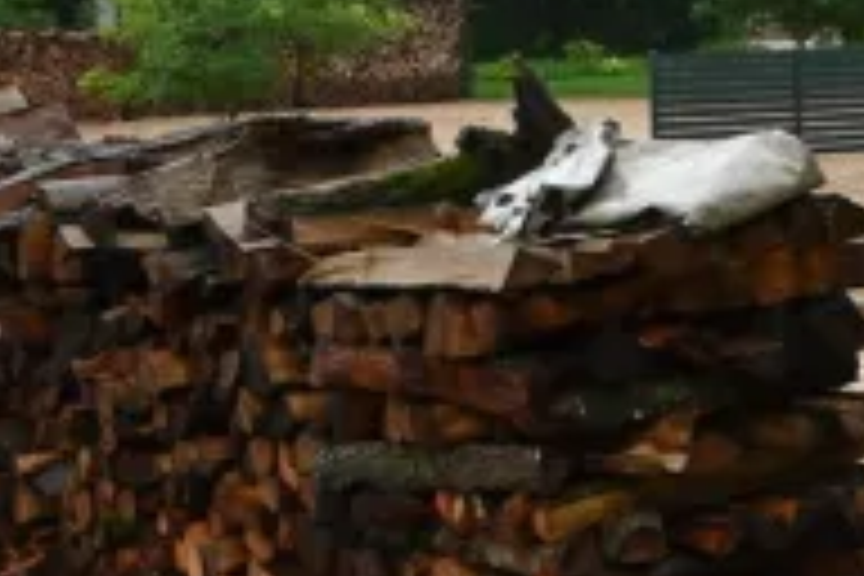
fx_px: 2280
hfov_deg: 20.1
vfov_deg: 14.4
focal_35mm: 95
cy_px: 266
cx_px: 1053
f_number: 6.3
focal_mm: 24
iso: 2000
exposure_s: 1/125
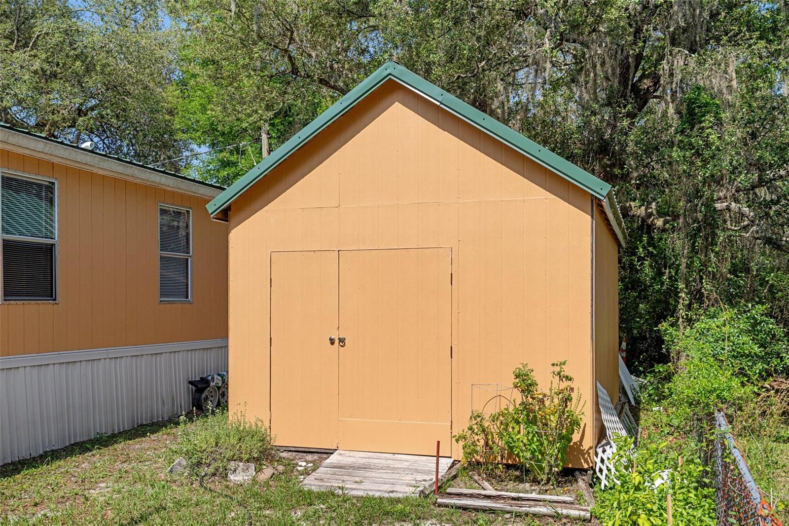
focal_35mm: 32
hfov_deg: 58.7
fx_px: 701
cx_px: 394
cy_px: 263
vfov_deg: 41.1
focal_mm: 32
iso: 320
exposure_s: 1/160
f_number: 9
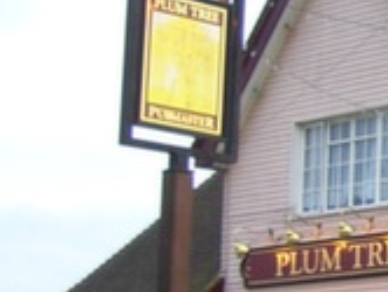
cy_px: 334
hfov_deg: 11.5
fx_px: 1774
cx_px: 713
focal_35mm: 158
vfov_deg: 9.3
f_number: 2.8
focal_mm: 6.8
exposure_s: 1/100
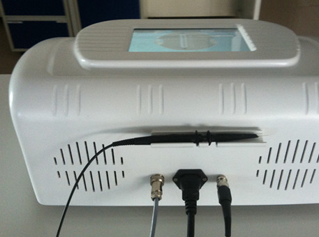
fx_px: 423
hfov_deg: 41.3
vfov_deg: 31.3
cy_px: 102
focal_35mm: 46
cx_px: 170
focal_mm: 3.85
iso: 125
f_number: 2.8
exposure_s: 1/17
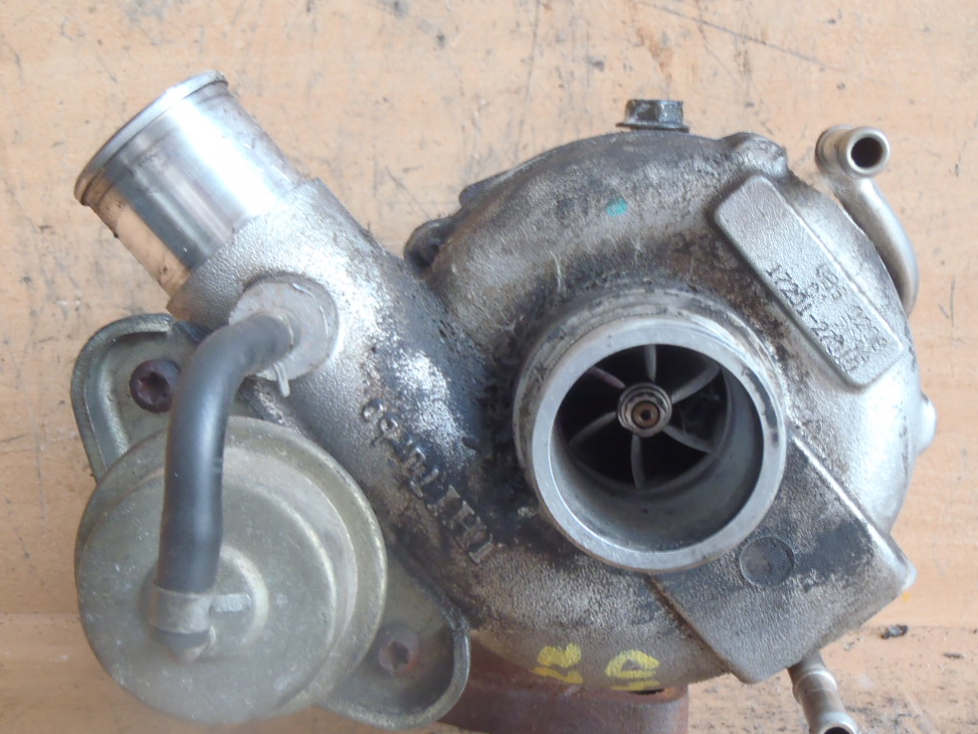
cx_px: 506
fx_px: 1413
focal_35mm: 50
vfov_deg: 29.1
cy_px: 428
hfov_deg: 38.2
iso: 200
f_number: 4.6
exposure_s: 1/13
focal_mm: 6.83
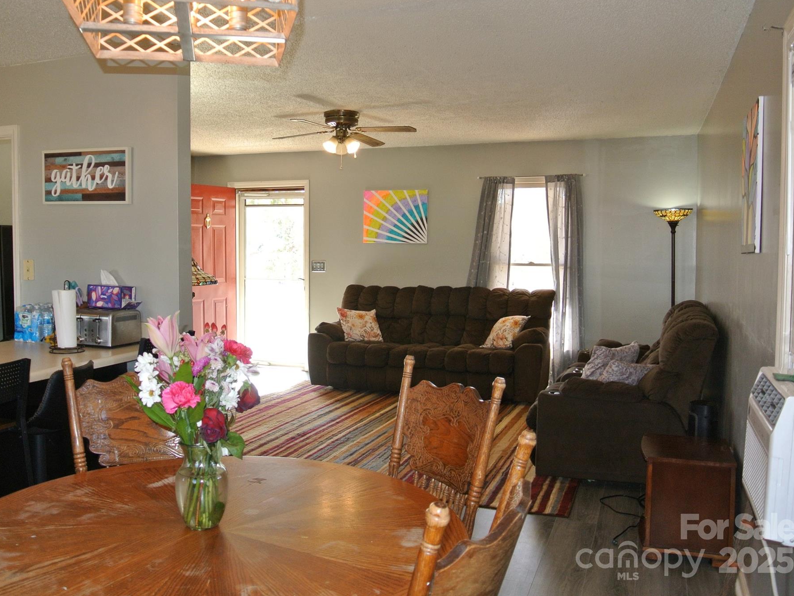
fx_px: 734
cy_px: 293
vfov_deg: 44.2
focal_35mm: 32
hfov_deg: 56.8
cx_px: 372
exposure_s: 1/60
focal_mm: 11
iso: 320
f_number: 3.5
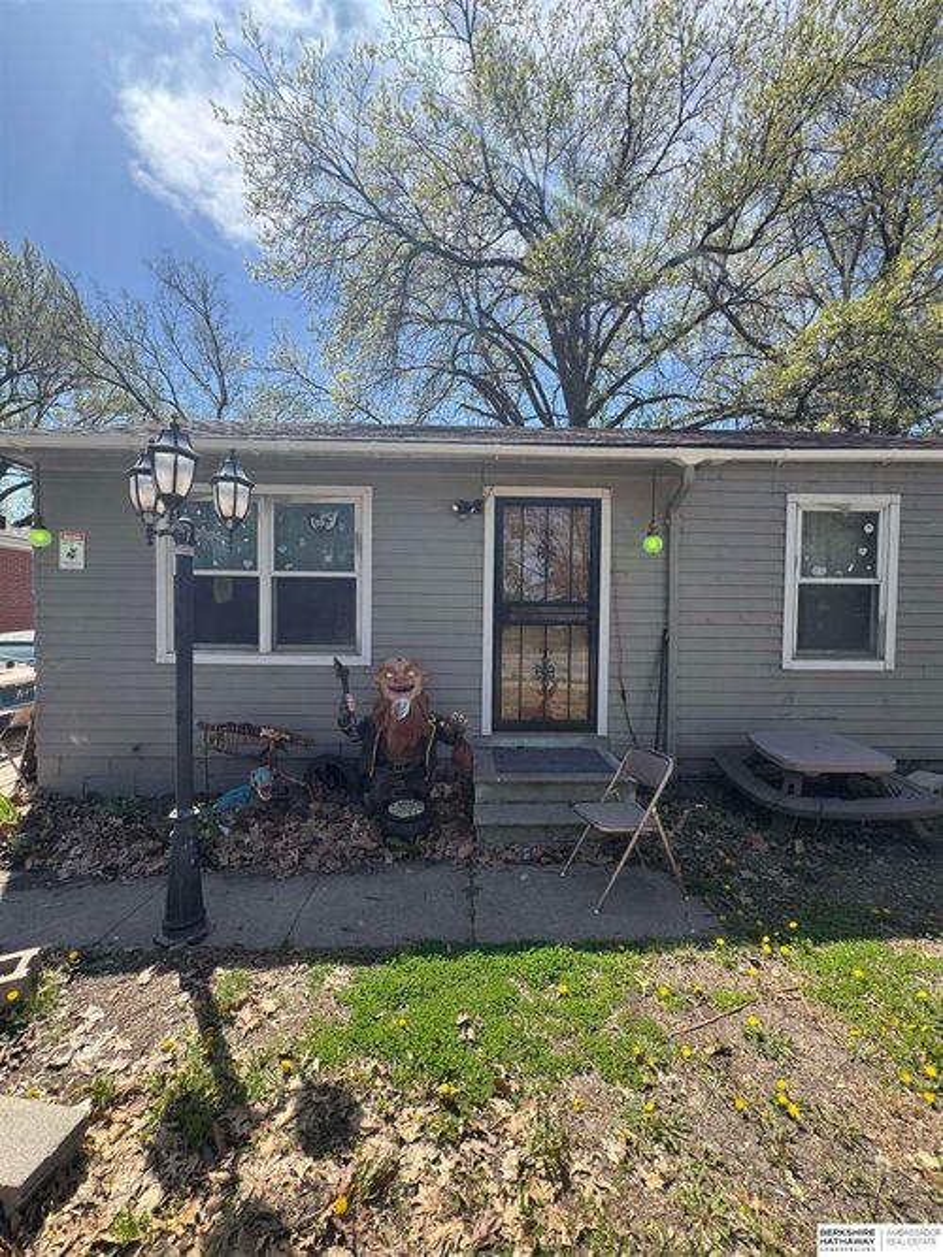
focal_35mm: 14
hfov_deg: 85.7
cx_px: 472
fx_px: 509
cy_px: 628
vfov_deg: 102.1
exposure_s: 1/631
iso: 50
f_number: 2.2
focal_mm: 2.22
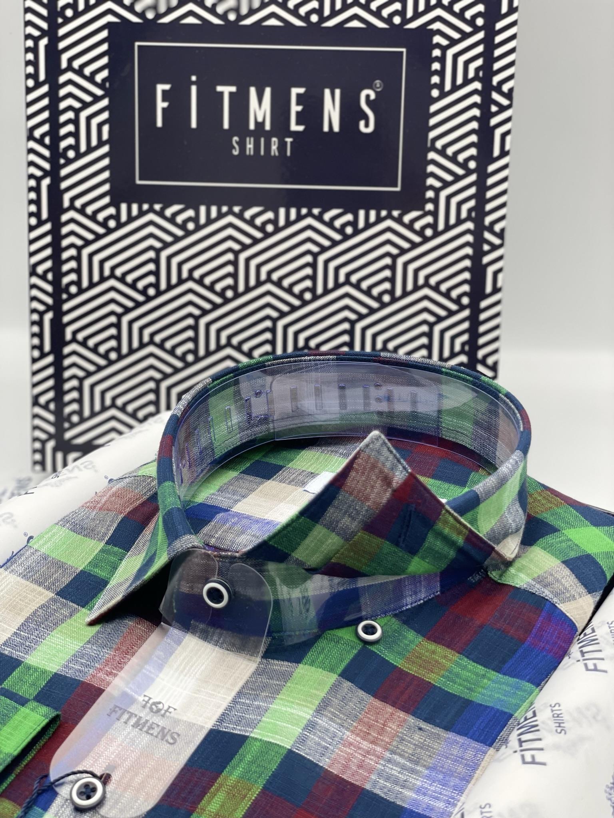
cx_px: 307
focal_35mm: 52
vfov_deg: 36.8
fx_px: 1230
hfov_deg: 28.0
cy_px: 409
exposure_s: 1/122
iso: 40
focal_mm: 6
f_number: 2
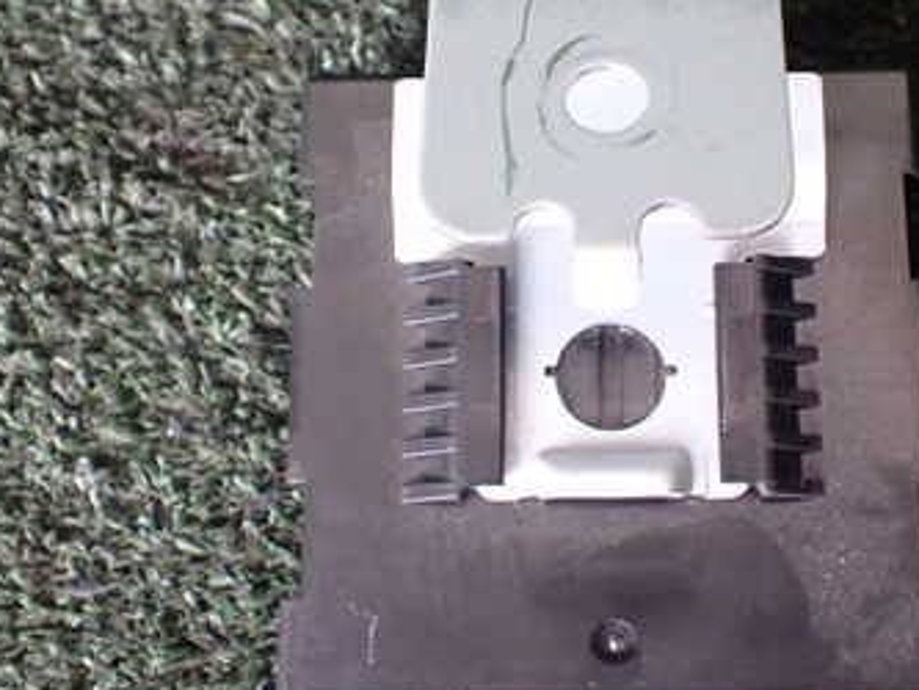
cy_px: 287
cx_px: 591
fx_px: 1434
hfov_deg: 35.3
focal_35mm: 54
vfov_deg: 27.0
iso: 800
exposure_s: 1/80
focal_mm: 5.4
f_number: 2.3
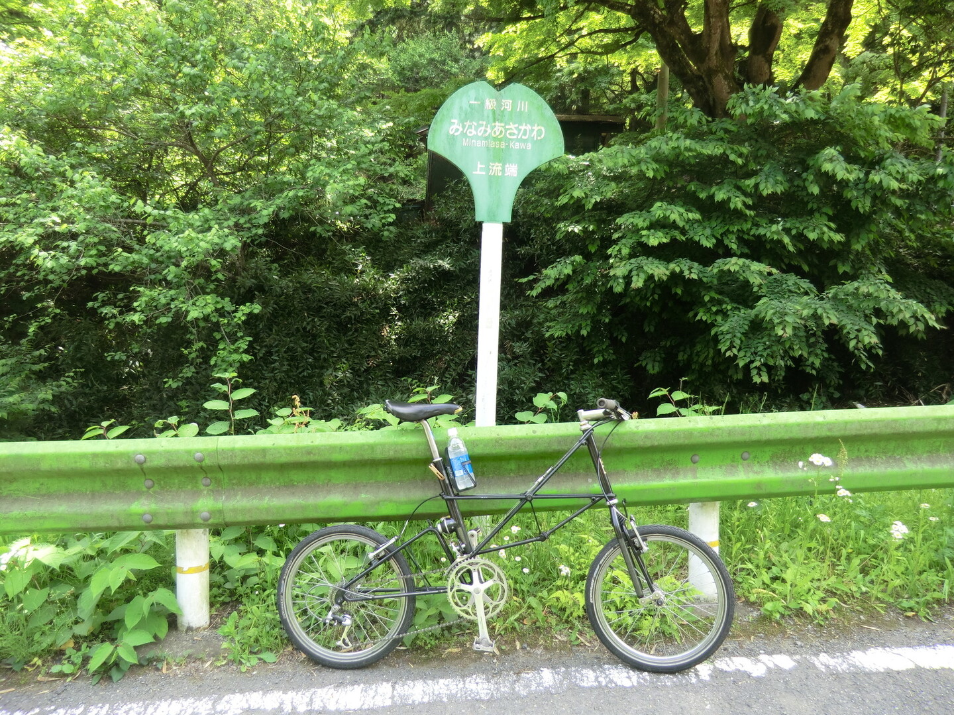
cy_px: 358
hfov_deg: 71.6
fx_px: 661
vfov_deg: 56.8
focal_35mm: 24
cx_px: 477
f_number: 3.2
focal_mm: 4.3
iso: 80
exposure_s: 1/80
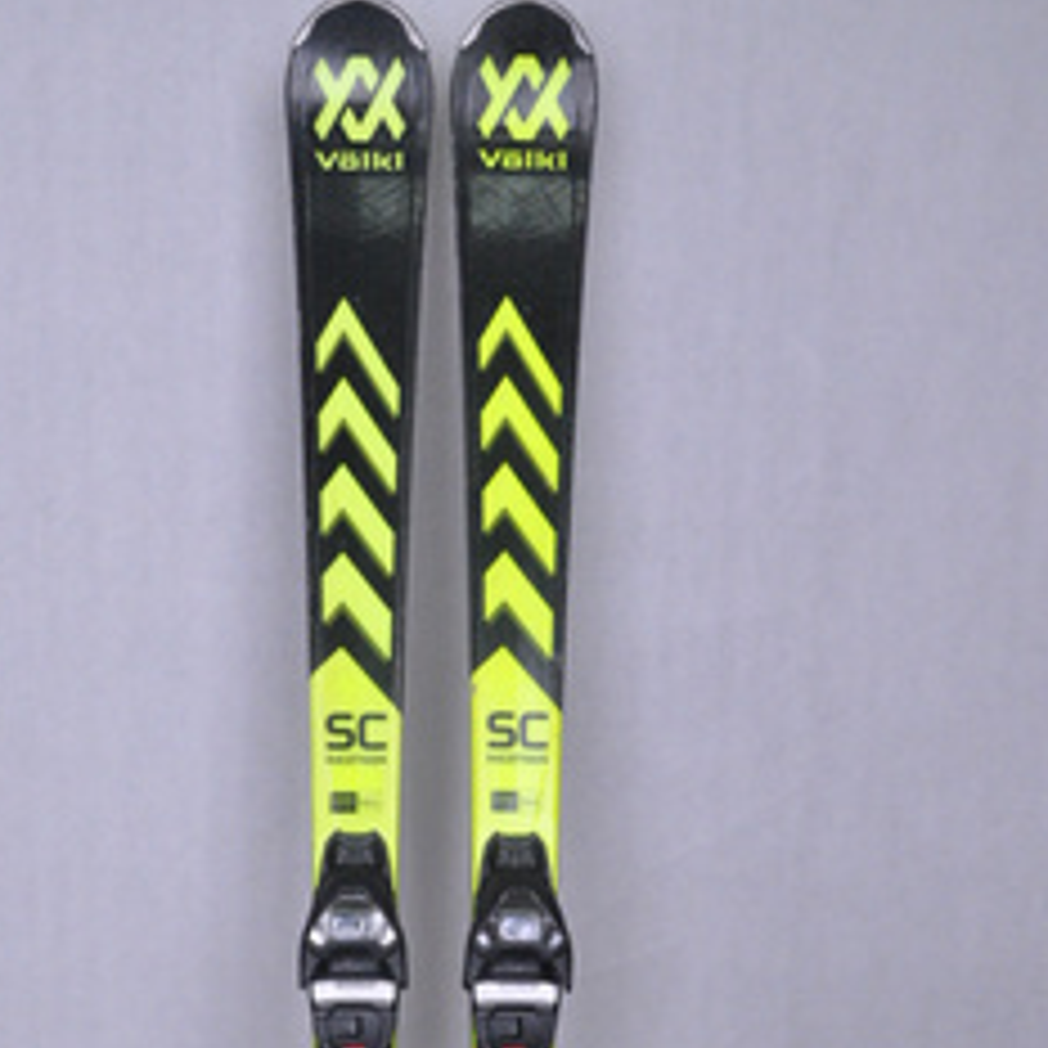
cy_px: 999
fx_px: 1850
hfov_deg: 31.6
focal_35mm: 54
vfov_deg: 29.9
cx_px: 425
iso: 3200
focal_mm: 22
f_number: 9.5
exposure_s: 1/125
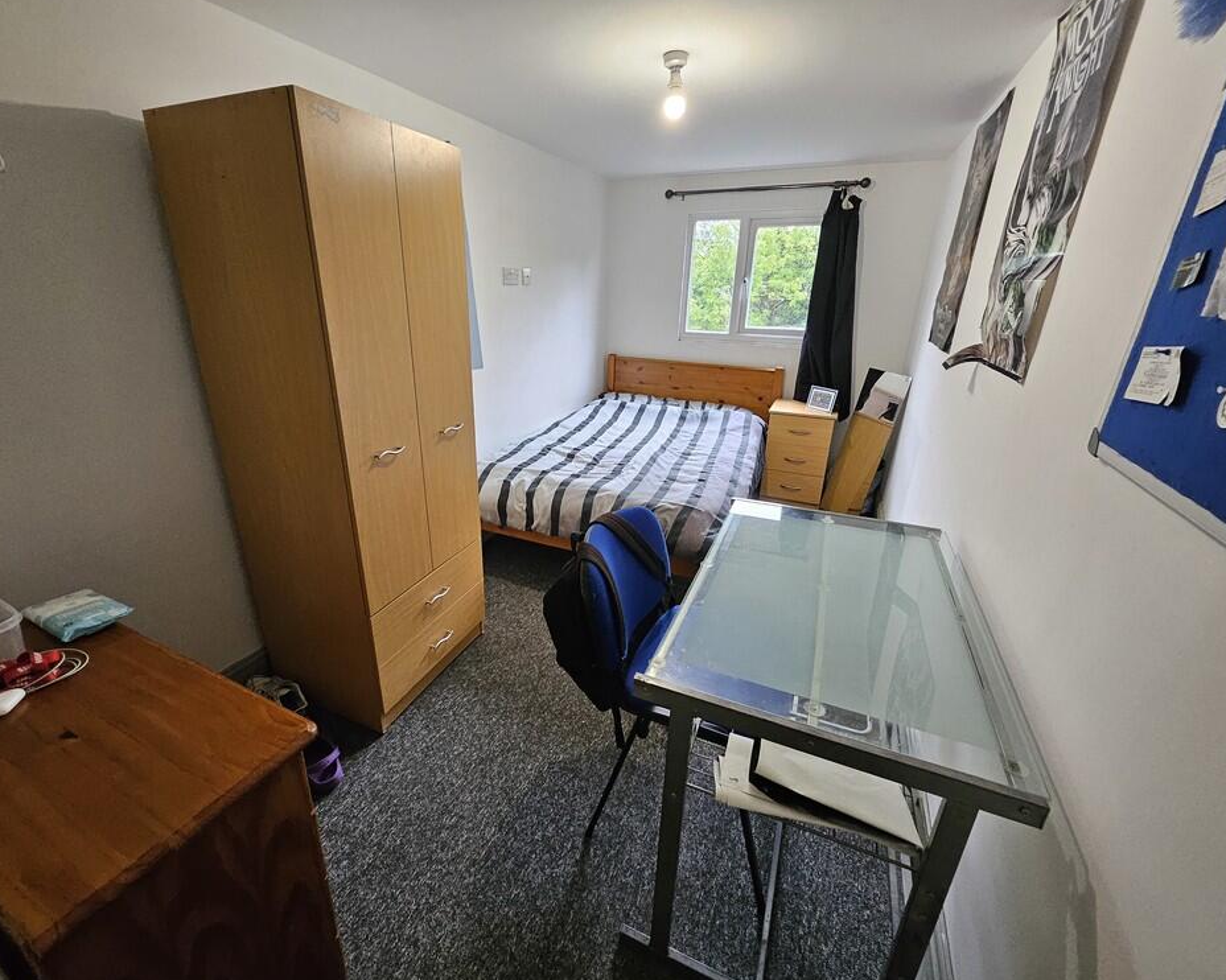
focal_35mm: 14
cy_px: 489
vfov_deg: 88.0
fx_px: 508
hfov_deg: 100.6
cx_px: 581
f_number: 2.2
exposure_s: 1/50
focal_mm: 1.7
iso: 320
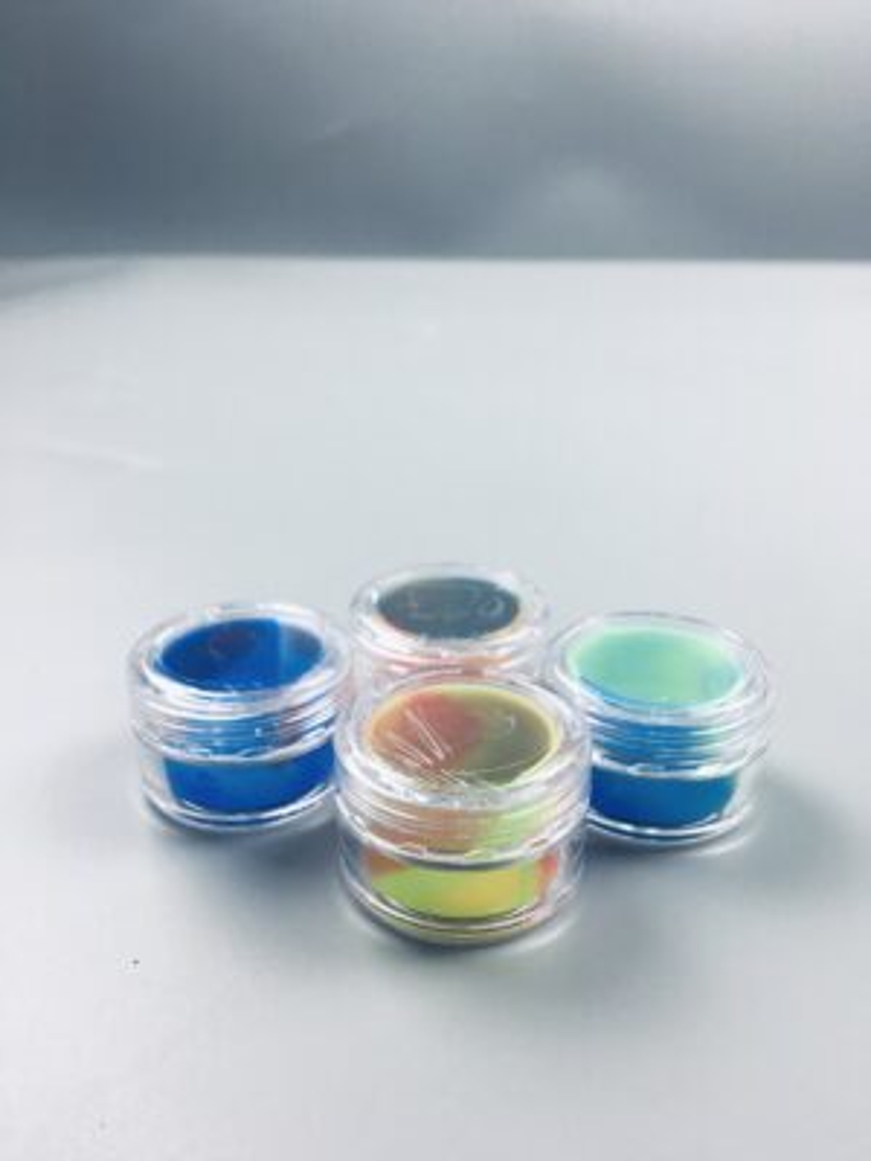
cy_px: 580
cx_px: 436
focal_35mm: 29
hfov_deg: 48.2
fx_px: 973
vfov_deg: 61.7
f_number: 2.2
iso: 32
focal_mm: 4.15
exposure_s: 1/17
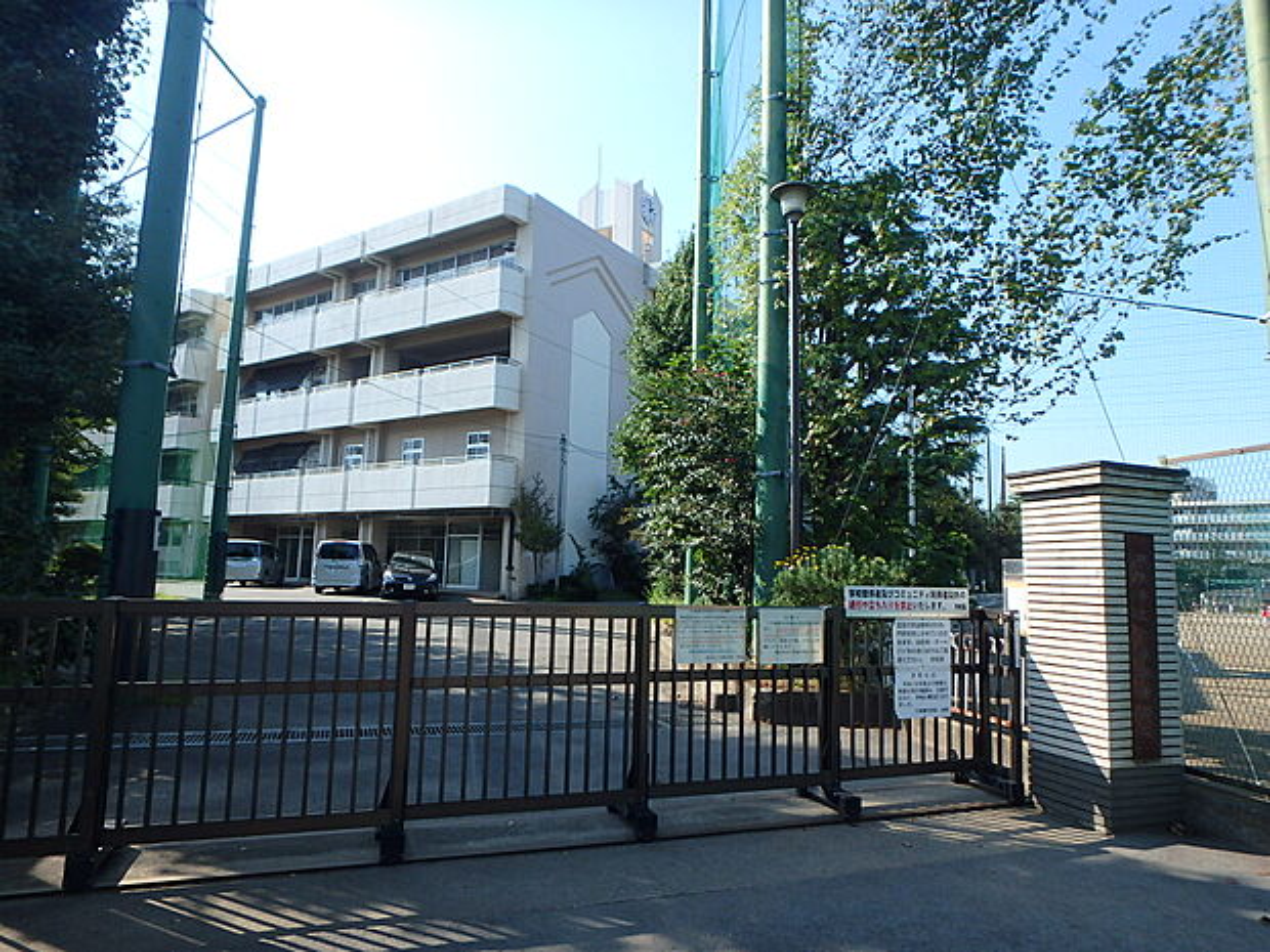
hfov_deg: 79.0
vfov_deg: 63.4
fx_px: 770
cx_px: 635
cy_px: 476
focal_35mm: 21
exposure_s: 1/640
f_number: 3.5
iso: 125
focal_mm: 3.7
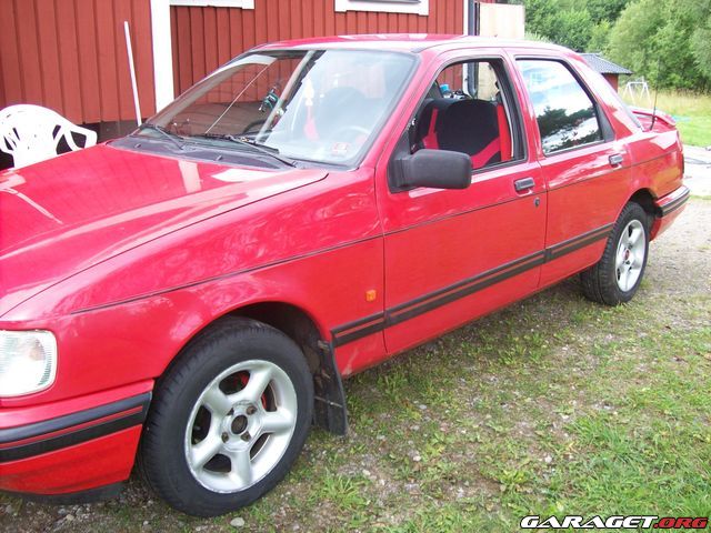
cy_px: 266
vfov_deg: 39.7
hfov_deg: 51.4
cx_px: 356
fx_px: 739
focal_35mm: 36
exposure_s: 1/108
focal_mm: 6
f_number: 2.7
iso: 80
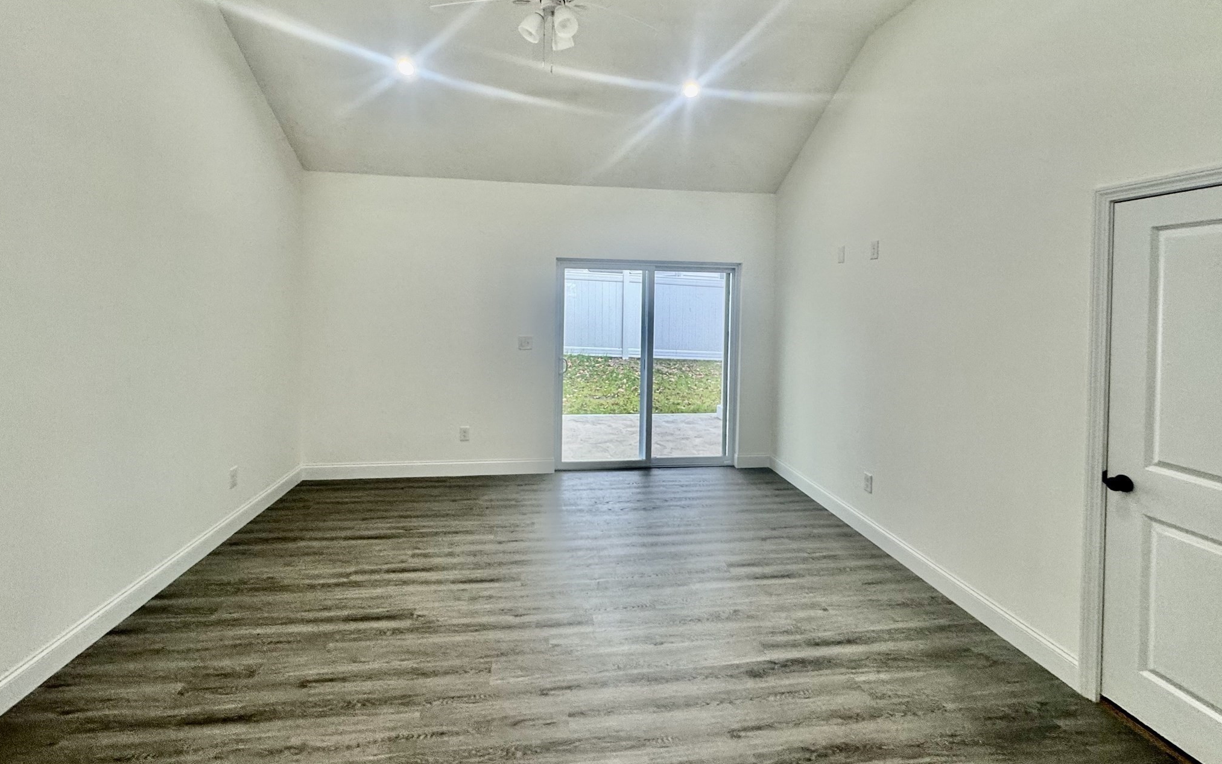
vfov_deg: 74.0
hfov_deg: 101.5
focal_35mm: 15
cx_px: 609
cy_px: 307
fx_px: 500
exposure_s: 1/120
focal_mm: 2.22
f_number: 2.2
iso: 160
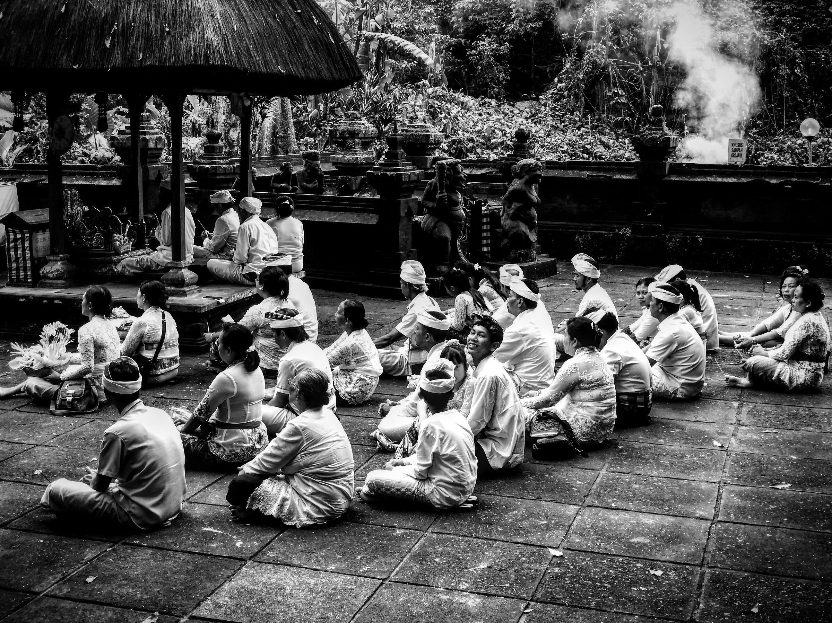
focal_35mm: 52
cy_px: 312
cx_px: 416
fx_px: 1249
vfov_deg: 28.0
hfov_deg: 36.8
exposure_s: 1/60
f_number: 2.4
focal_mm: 6
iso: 16
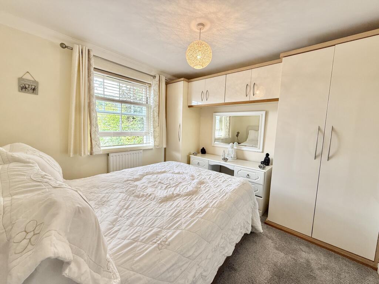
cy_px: 142
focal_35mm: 14
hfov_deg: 102.1
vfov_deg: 85.7
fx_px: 153
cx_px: 190
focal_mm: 2.22
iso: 160
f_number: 2.2
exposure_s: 1/100
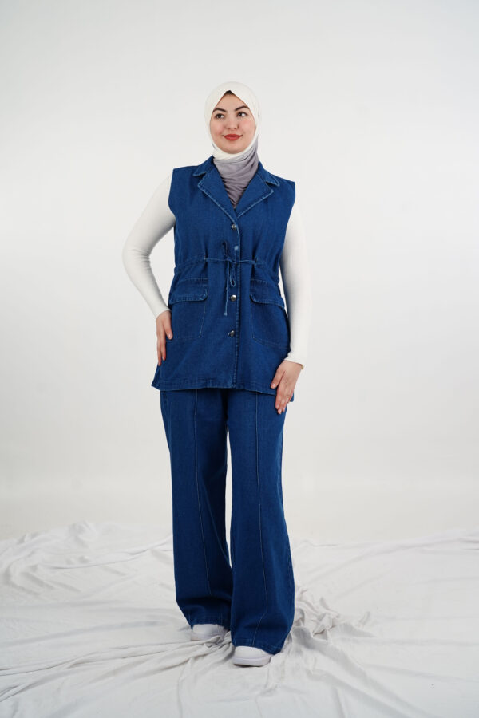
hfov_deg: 22.6
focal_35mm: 60
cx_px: 240
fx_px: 1197
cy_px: 359
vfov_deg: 33.4
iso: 250
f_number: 5.6
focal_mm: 60
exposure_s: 1/100
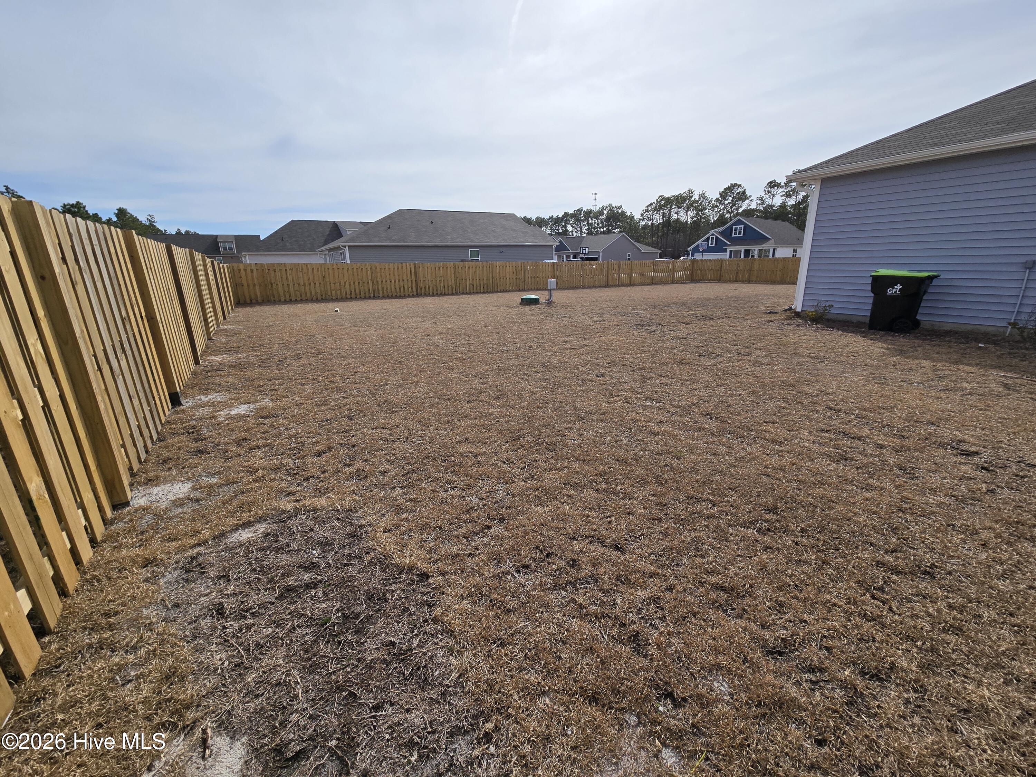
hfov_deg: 106.2
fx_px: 389
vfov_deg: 89.9
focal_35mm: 13
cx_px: 518
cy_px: 388
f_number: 2.2
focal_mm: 2.2
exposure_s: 1/4517
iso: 50
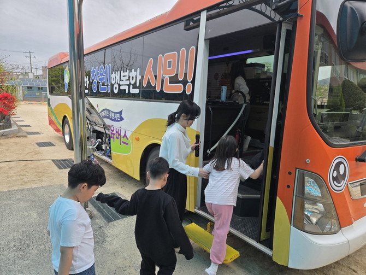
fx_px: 243
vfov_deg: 58.9
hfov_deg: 73.9
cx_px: 183
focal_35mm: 23
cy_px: 138
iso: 80
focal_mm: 5.4
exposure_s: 1/1480
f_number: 1.8
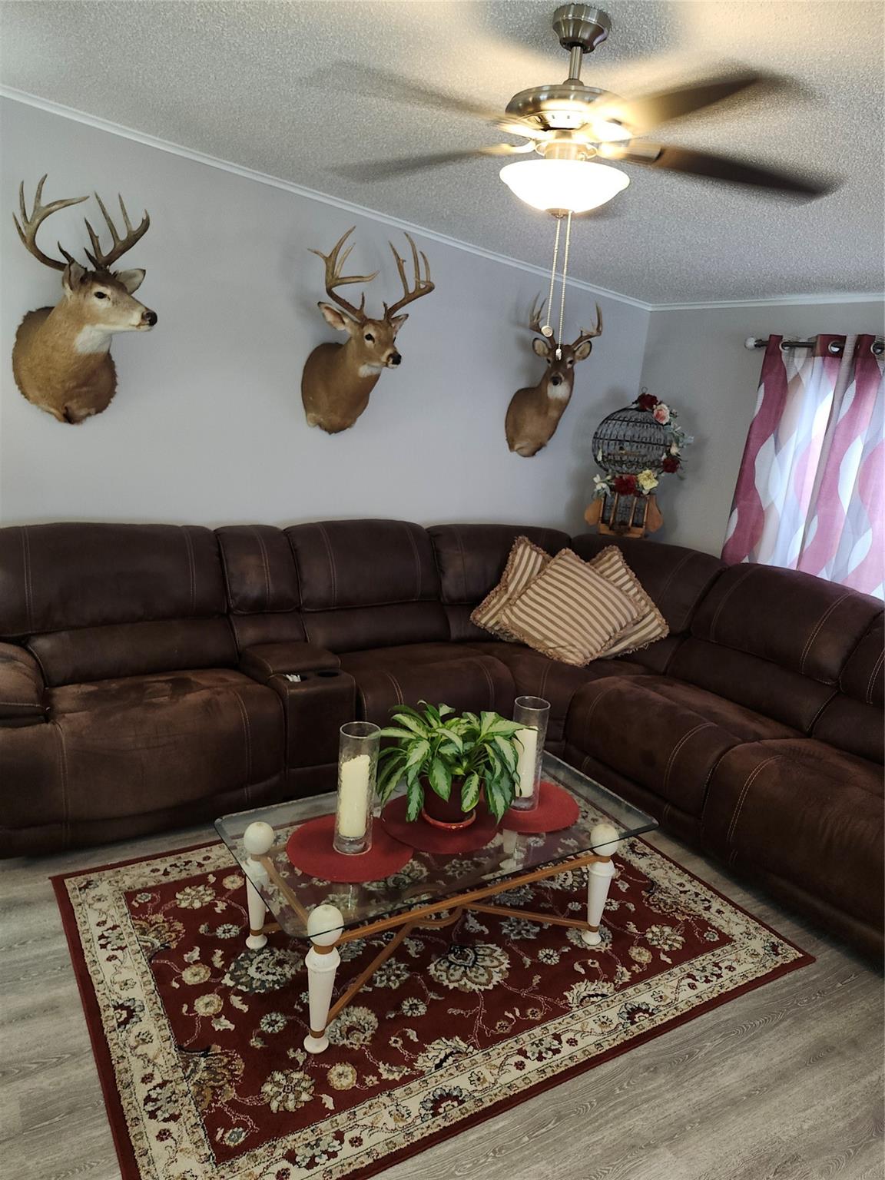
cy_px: 590
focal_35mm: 23
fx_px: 784
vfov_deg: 73.9
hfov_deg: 58.9
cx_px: 442
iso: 125
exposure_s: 1/24
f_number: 1.8
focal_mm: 5.54
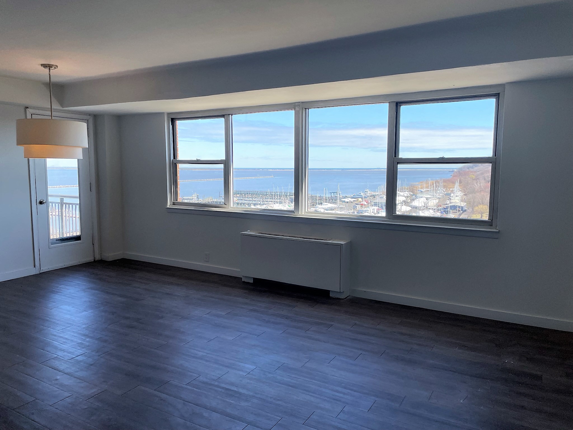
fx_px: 430
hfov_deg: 67.3
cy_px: 215
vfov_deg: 53.1
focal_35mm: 26
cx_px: 286
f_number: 1.6
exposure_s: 1/682
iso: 32
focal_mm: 4.2
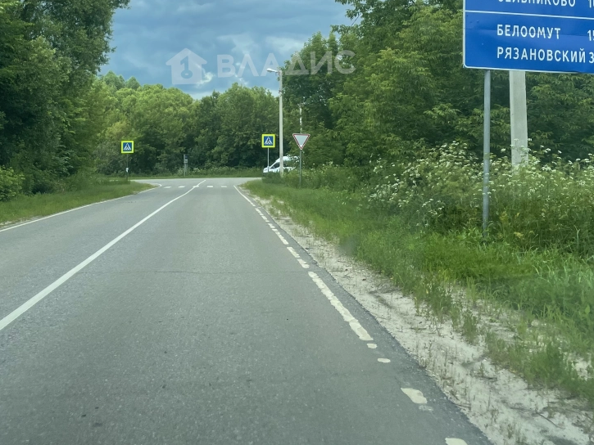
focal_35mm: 45
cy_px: 63
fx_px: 772
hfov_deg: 42.0
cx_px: 261
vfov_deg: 31.0
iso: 32
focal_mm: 4.2
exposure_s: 1/1715
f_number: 1.6
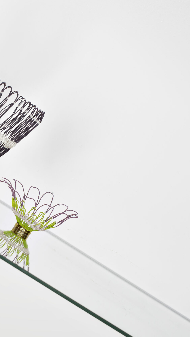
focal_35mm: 79
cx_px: -21
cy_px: 168
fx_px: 708
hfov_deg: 14.9
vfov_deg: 26.9
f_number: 8
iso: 320
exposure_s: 1/125
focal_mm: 50
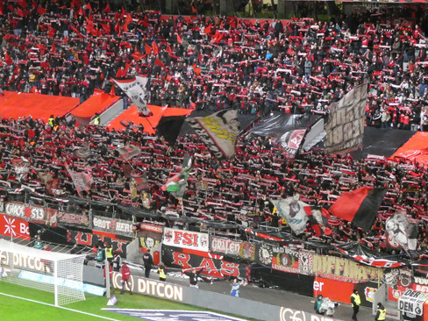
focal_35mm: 118
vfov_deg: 12.6
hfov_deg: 16.7
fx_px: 1459
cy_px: 154
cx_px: 246
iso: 1600
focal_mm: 16.1
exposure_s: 1/50
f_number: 4.9
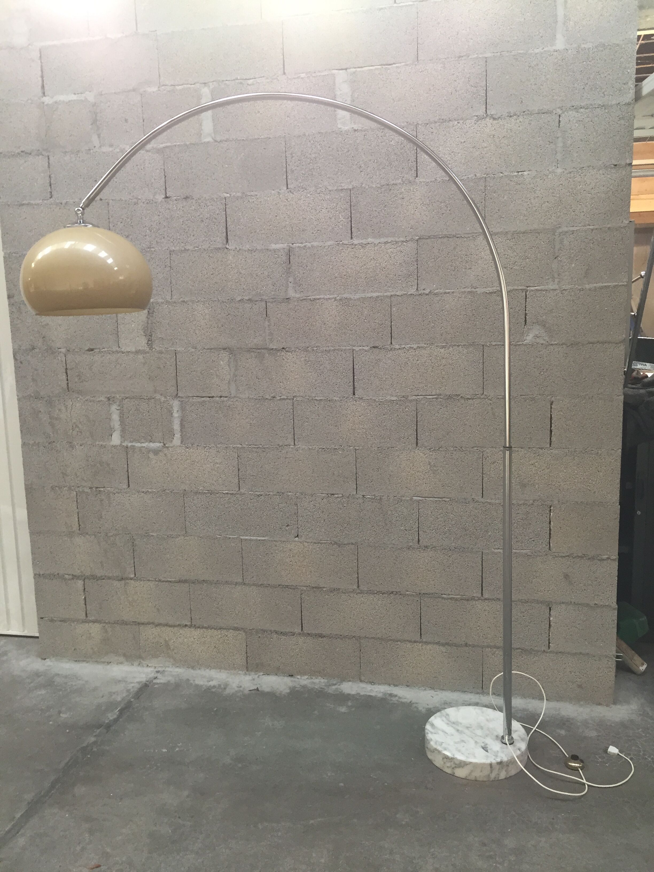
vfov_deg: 61.7
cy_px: 436
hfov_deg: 48.2
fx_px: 731
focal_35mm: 29
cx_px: 327
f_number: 2.2
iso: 100
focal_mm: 4.15
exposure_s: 1/33
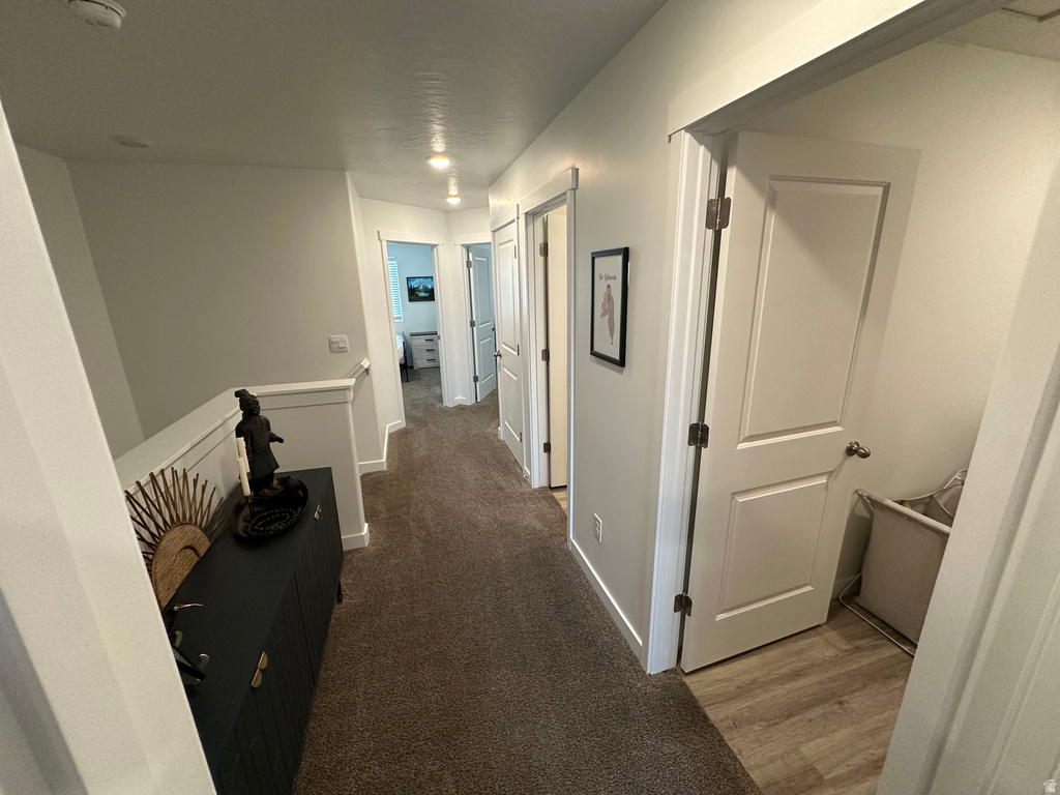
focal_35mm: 14
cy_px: 398
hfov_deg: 102.1
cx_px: 530
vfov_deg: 85.7
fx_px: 429
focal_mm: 2.22
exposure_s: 1/120
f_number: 2.2
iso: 320
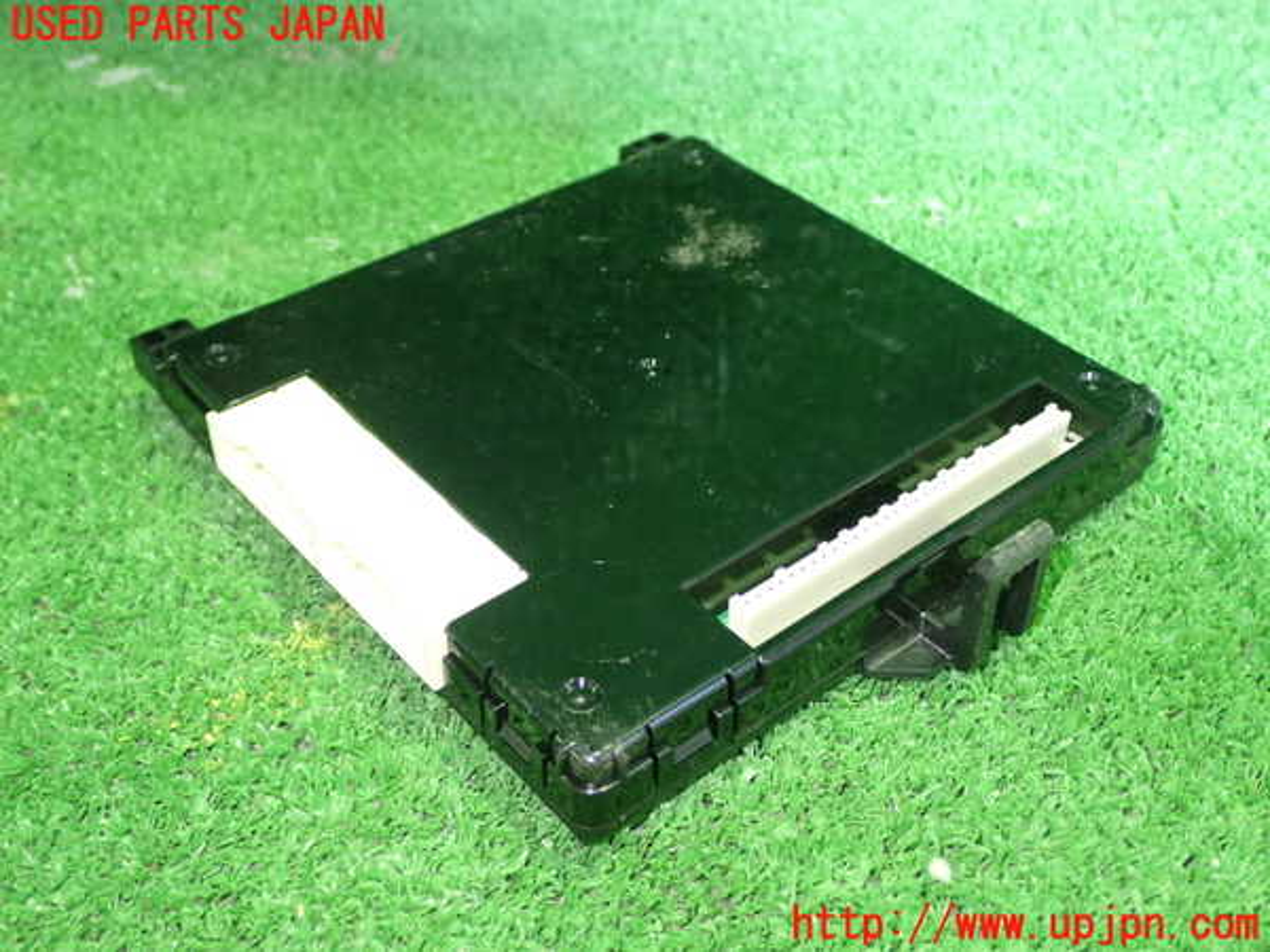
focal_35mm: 41
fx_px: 1504
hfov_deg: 45.8
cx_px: 635
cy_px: 476
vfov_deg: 35.1
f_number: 2.8
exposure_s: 1/20
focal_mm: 7.31
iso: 800
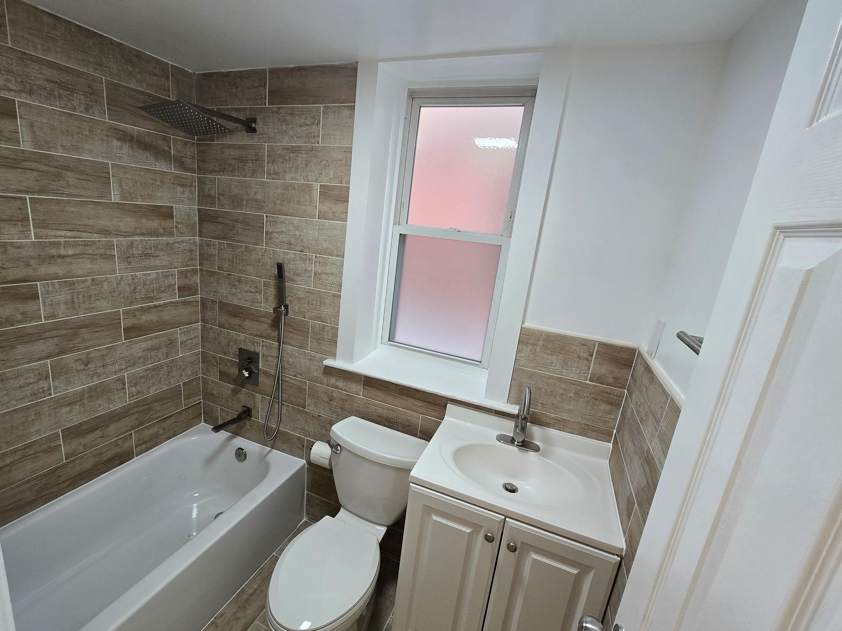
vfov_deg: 81.7
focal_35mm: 15
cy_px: 312
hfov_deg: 97.9
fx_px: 365
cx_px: 384
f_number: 2.2
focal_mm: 2.2
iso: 100
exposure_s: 1/60
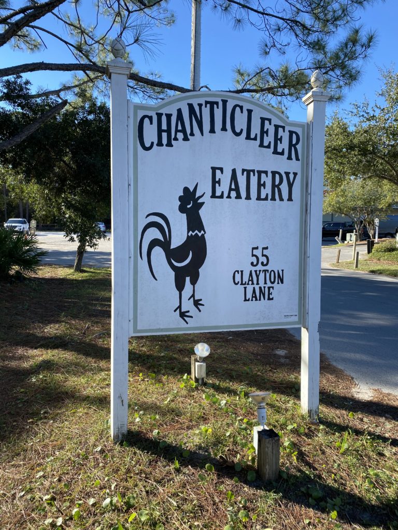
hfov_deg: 53.1
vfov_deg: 67.3
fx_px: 399
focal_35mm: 26
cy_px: 265
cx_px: 199
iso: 32
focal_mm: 4.25
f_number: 1.8
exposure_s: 1/981
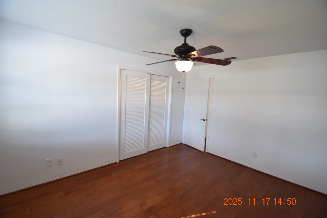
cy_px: 109
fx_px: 136
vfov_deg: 77.3
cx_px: 164
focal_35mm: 15
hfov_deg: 100.4
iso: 800
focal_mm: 10
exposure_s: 1/30
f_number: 3.5
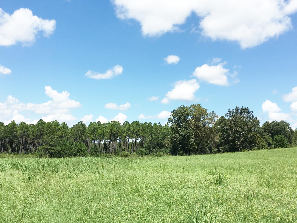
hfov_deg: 50.1
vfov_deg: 38.5
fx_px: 318
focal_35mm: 37
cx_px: 142
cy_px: 137
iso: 25
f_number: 2.2
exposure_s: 1/1789
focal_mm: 4.15
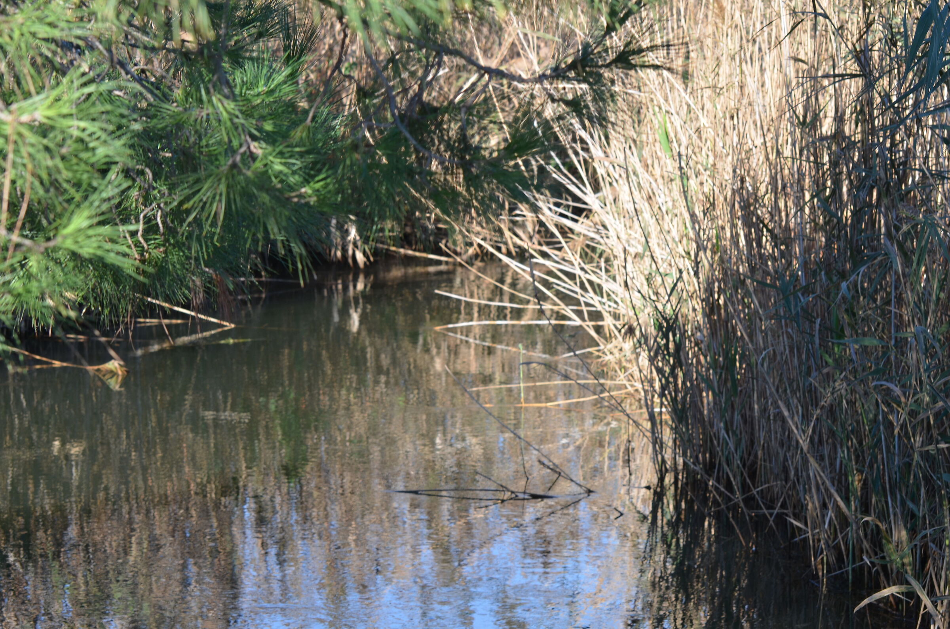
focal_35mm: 105
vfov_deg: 13.0
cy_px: 314
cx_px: 475
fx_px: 2765
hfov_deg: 19.5
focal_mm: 70
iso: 160
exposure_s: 1/200
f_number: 7.1
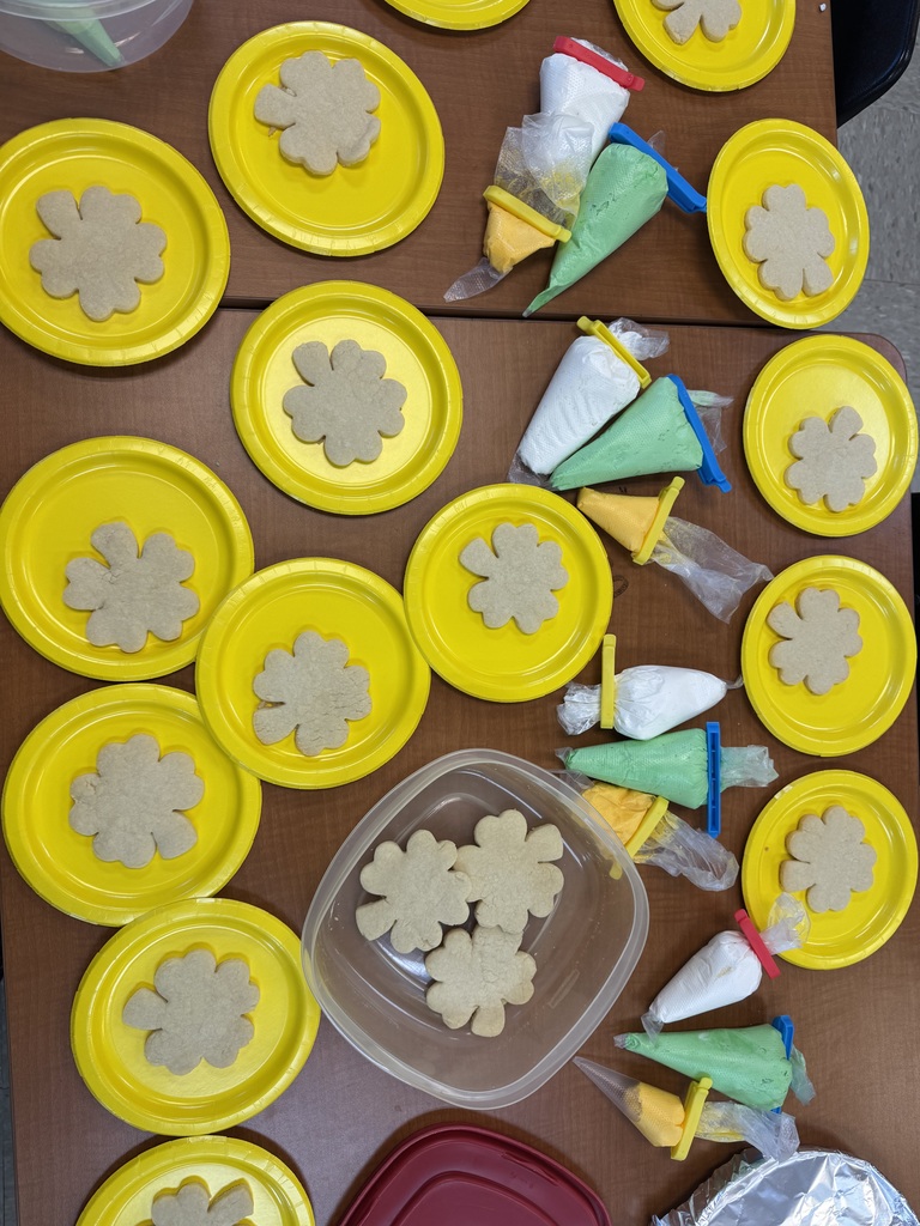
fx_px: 850
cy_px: 613
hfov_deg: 56.8
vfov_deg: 71.6
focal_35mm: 24
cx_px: 460
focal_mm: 6.76
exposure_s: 1/120
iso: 80
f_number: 1.78
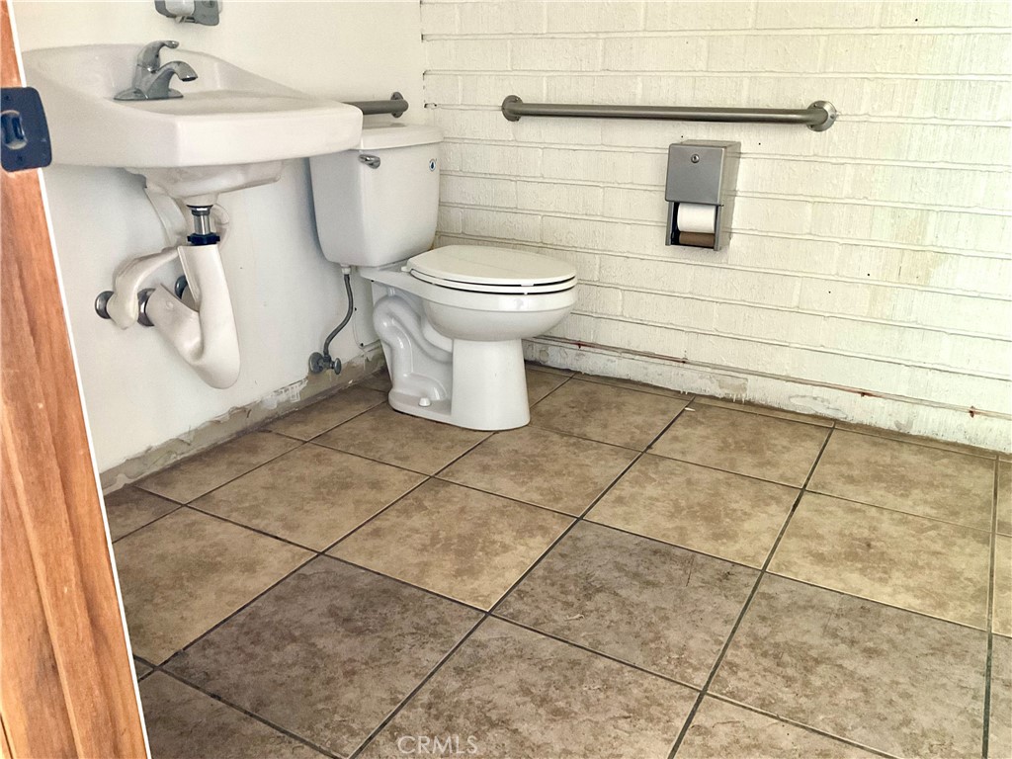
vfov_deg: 48.2
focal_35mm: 29
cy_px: 380
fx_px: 848
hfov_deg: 61.7
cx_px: 506
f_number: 1.8
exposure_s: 1/40
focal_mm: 3
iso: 320
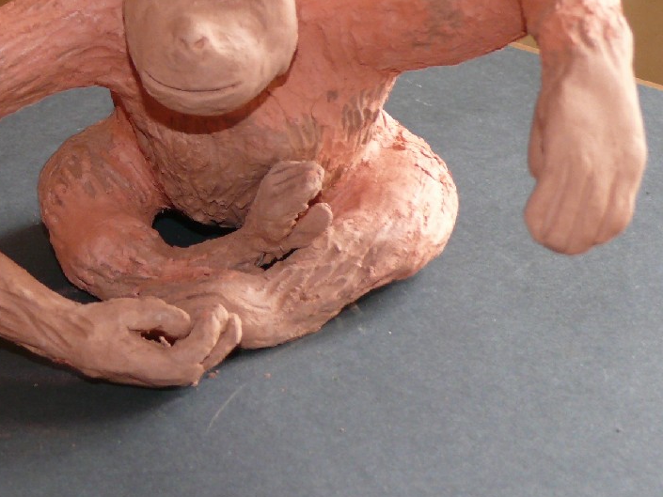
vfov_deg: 15.2
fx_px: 1858
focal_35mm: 97
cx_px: 204
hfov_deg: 20.1
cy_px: 128
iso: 200
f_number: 3.2
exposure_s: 1/30
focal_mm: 9.9
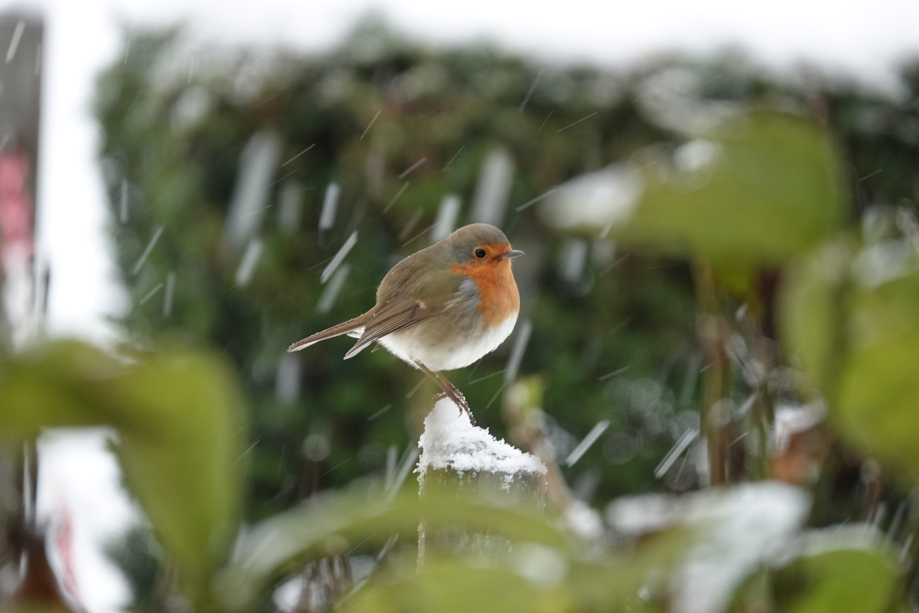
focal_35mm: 600
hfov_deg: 3.4
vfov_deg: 2.3
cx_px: 460
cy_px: 306
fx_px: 15315
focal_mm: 220
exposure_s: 1/50
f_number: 4
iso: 400
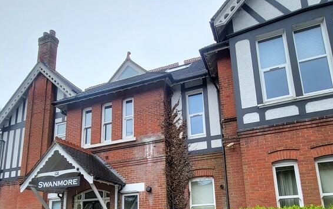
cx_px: 169
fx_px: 227
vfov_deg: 46.0
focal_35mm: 25
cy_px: 176
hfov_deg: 72.5
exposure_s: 1/214
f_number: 2.2
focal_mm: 1.74
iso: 32
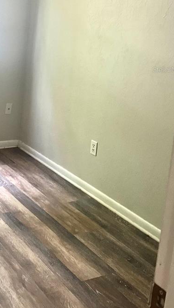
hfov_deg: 22.1
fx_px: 418
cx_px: -23
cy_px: 69
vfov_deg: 39.3
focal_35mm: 51
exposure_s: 1/60
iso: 200
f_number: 1.6
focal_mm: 5.1
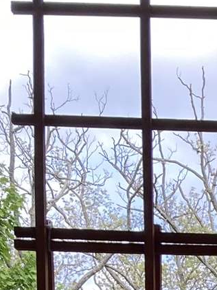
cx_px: 538
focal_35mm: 153
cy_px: 755
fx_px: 1280
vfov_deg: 10.6
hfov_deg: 8.7
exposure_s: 1/193
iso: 20
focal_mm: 3.99
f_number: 1.8
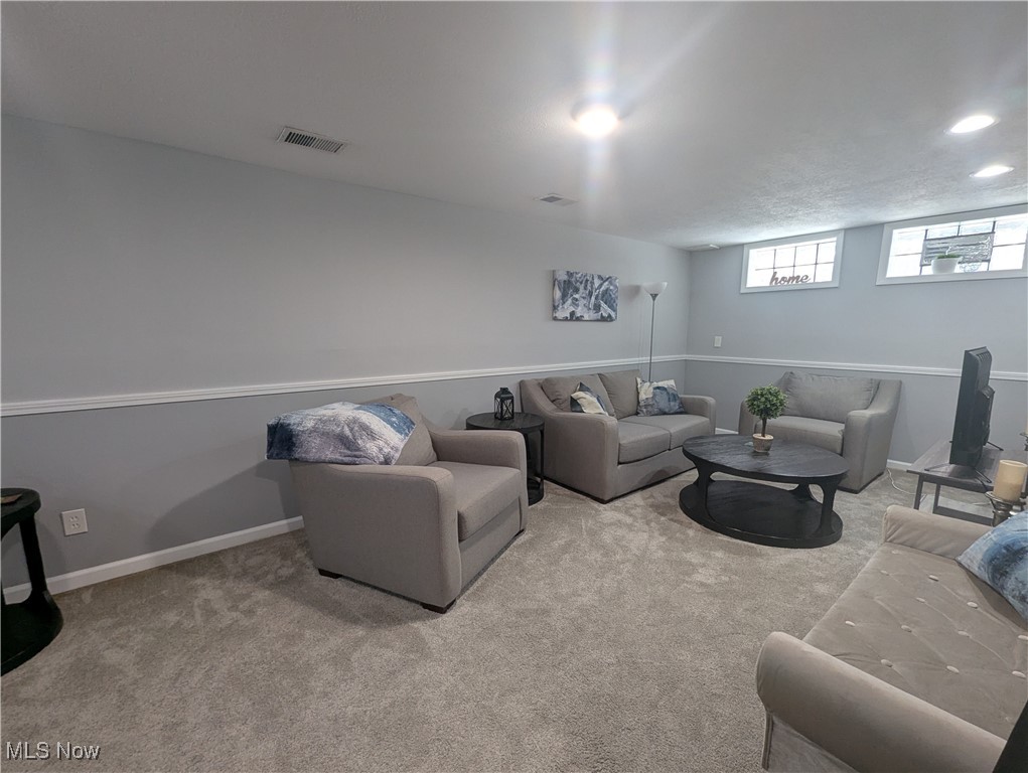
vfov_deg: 90.0
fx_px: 386
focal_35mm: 13
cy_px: 386
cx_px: 514
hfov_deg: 106.1
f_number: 2.2
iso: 80
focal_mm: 1.95
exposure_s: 1/24
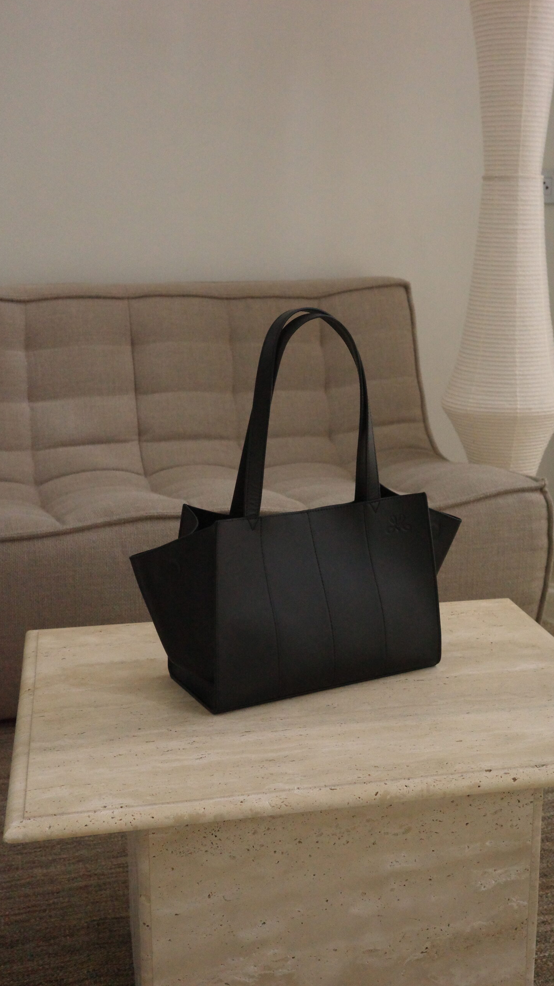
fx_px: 1097
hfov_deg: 28.3
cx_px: 321
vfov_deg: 48.4
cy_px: 492
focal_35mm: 42
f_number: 6.3
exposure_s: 1/2000
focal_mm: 26
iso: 6400
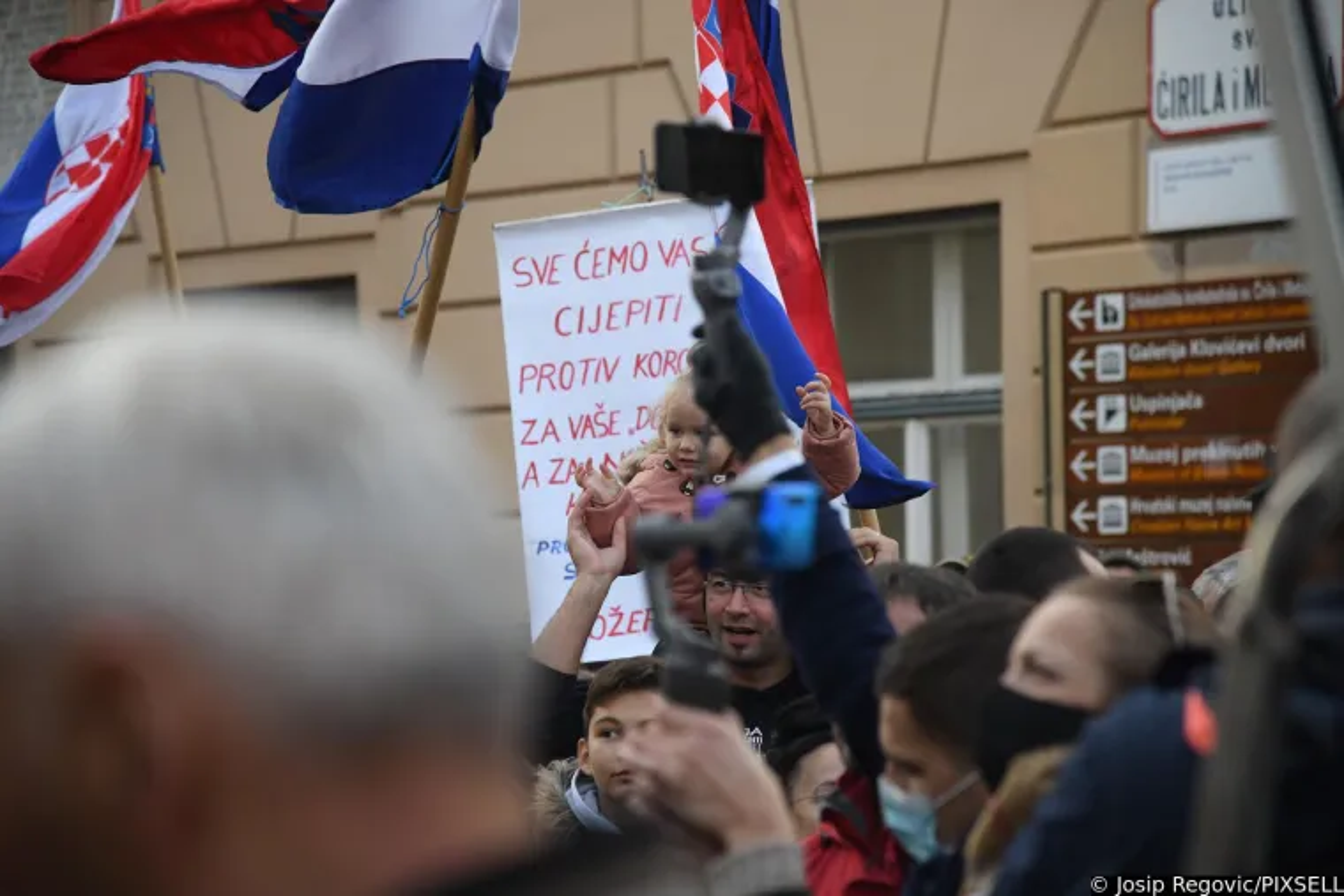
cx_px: 672
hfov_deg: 17.1
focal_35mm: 120
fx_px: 4481
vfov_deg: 11.4
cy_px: 448
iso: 800
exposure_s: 1/640
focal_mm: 120
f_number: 4.5
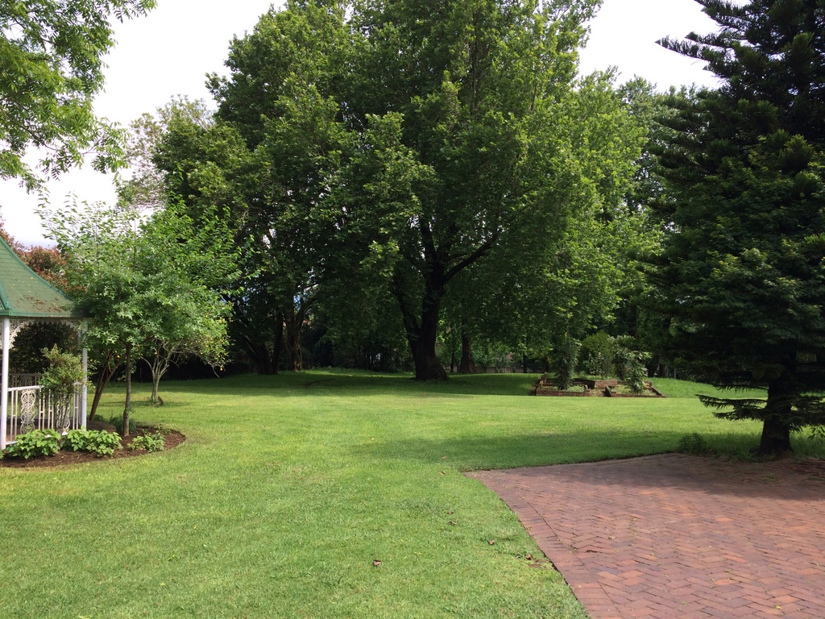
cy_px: 310
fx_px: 691
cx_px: 412
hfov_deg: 61.7
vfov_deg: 48.2
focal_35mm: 29
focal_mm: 4.15
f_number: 2.2
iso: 32
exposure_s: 1/954
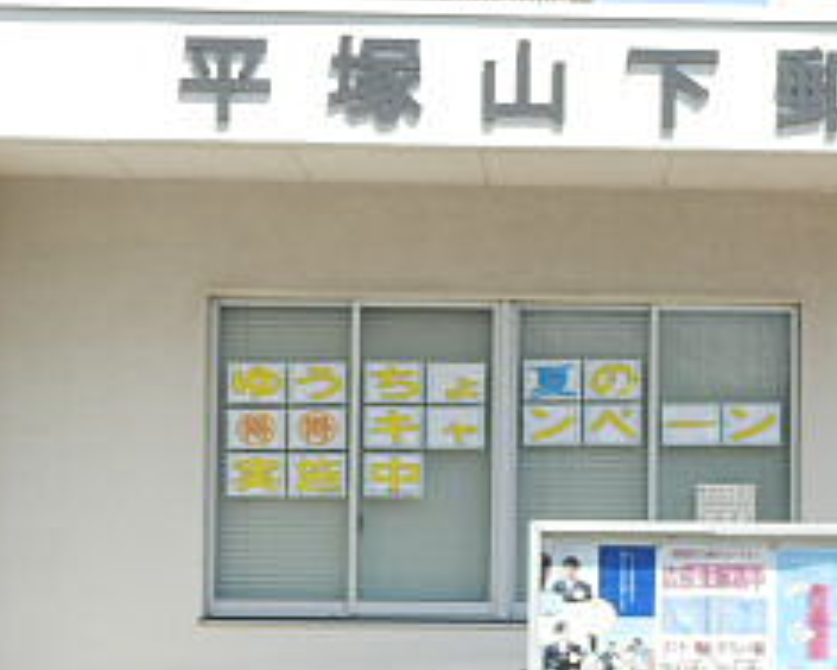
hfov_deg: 16.3
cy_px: 470
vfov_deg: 13.2
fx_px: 2898
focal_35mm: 117
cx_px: 705
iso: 80
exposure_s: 1/400
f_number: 4.2
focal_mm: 7.9
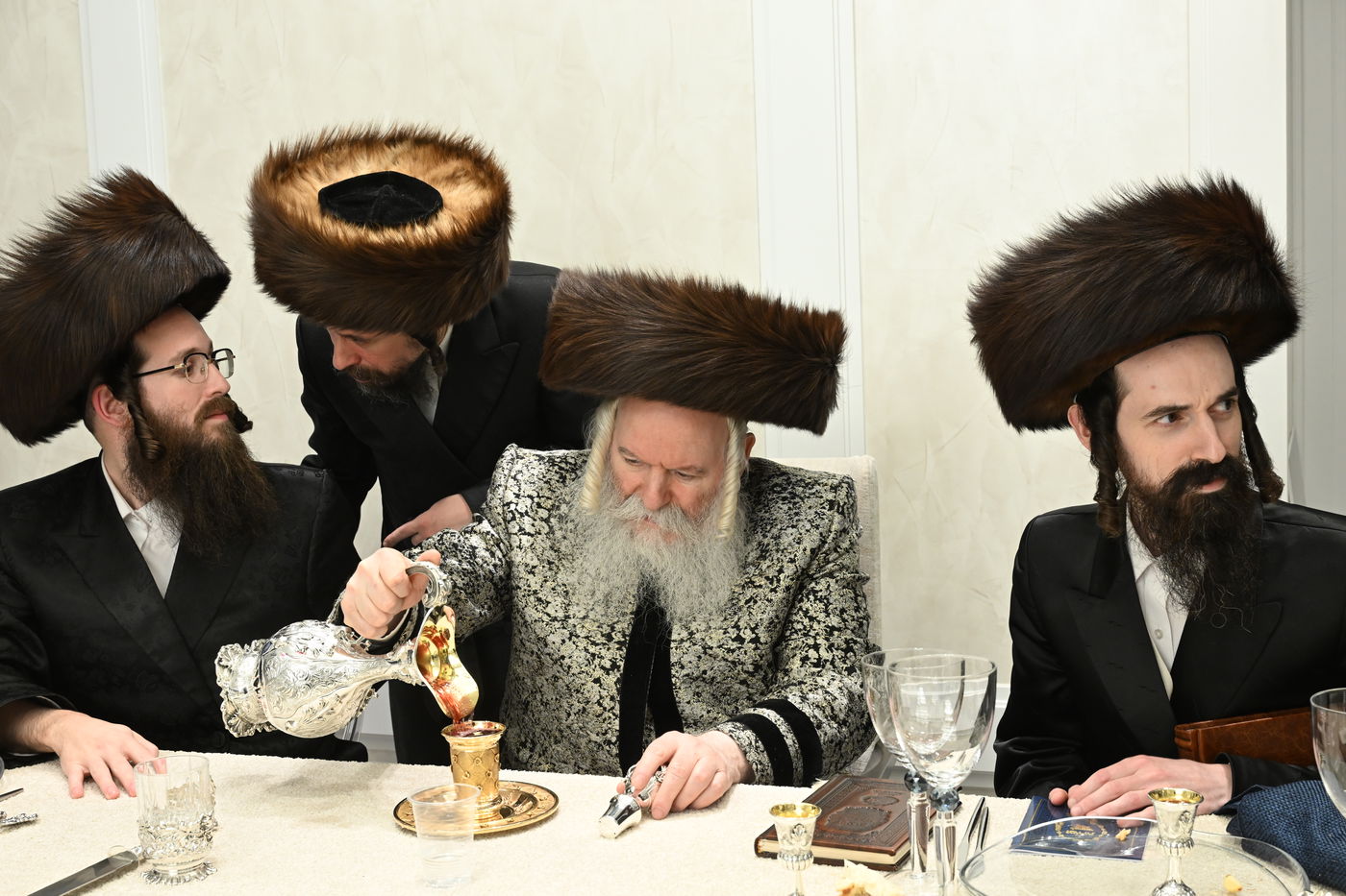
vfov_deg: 29.2
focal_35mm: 46
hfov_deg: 42.7
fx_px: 1720
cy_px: 448
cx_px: 673
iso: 1600
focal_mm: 46
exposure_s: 1/60
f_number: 9
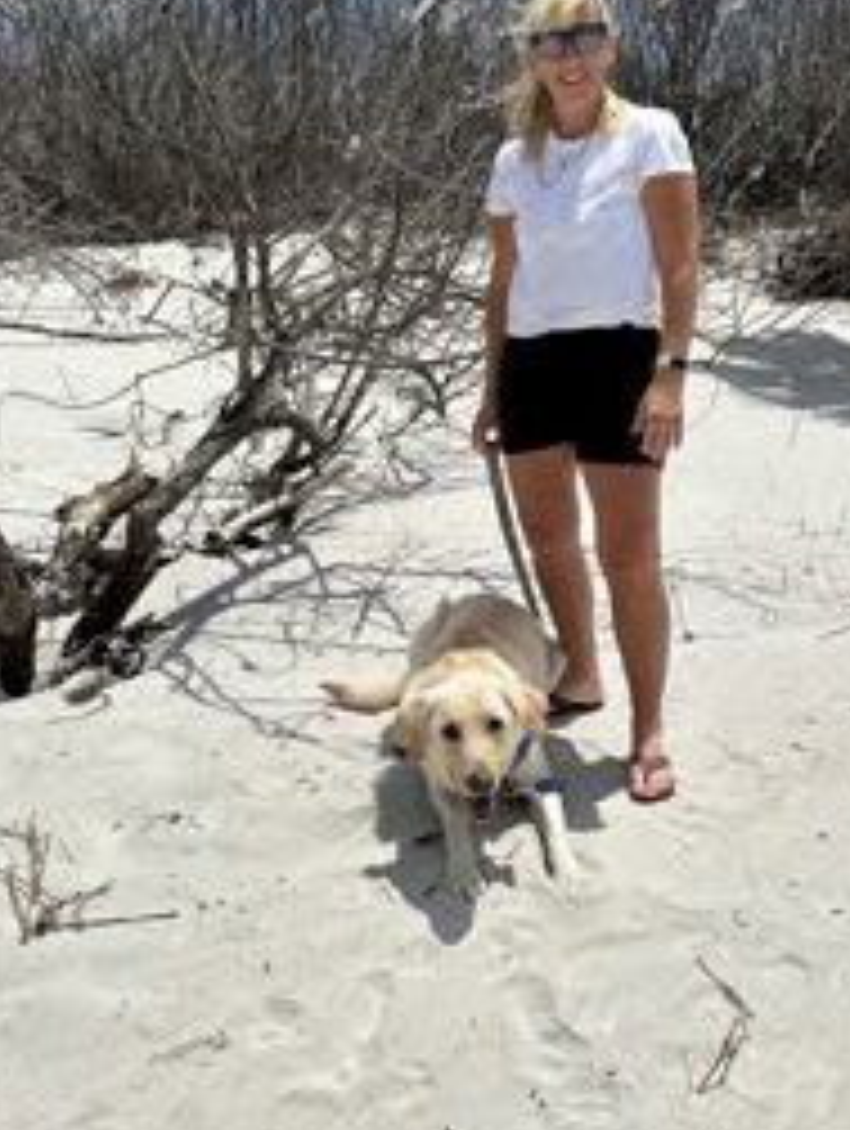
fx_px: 1372
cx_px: 499
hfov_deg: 34.3
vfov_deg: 44.6
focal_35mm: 42
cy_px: 495
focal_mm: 6.86
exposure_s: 1/15625
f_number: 1.78
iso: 80
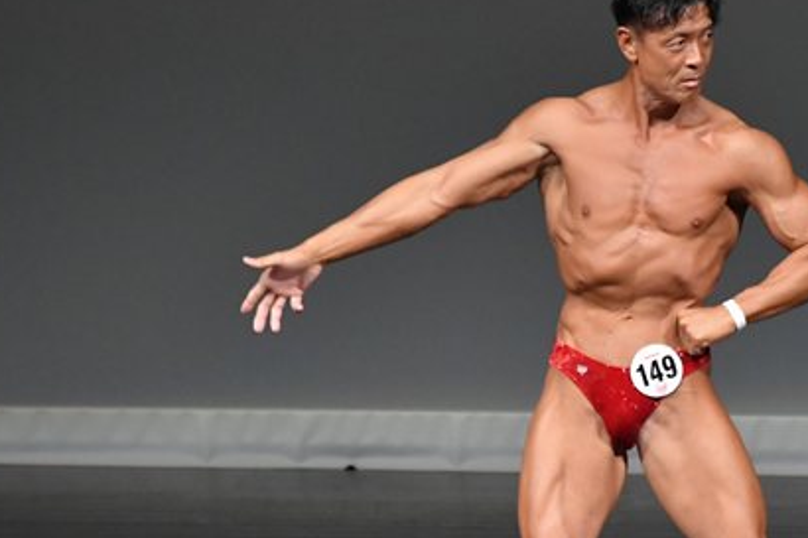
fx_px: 15906
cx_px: 736
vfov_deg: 1.9
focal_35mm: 709
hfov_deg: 2.9
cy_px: 388
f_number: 5.6
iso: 4000
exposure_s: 1/400
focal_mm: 250
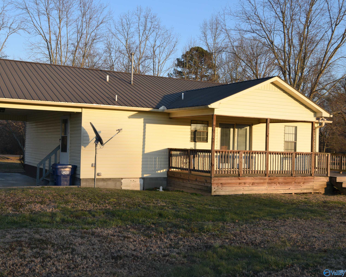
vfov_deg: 36.5
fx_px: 420
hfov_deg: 44.6
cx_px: 140
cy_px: 139
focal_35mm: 41
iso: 250
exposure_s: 1/250
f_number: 8
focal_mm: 24
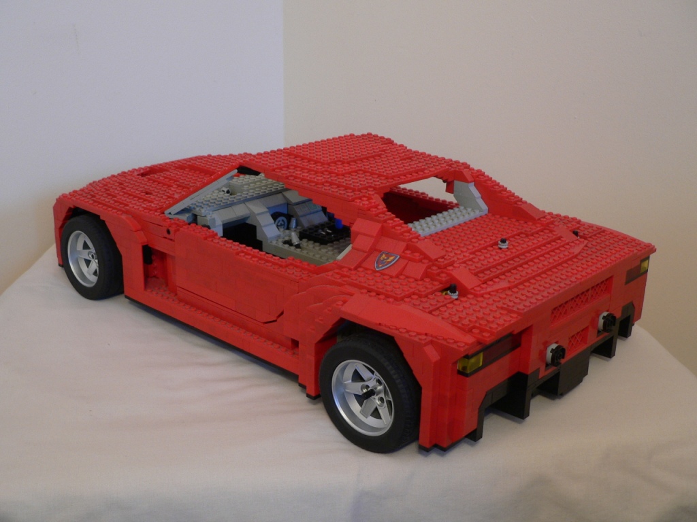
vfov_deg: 34.3
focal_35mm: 42
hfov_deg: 44.8
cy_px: 261
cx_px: 348
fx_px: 846
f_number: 2.8
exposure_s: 1/1.6
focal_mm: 7
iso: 100
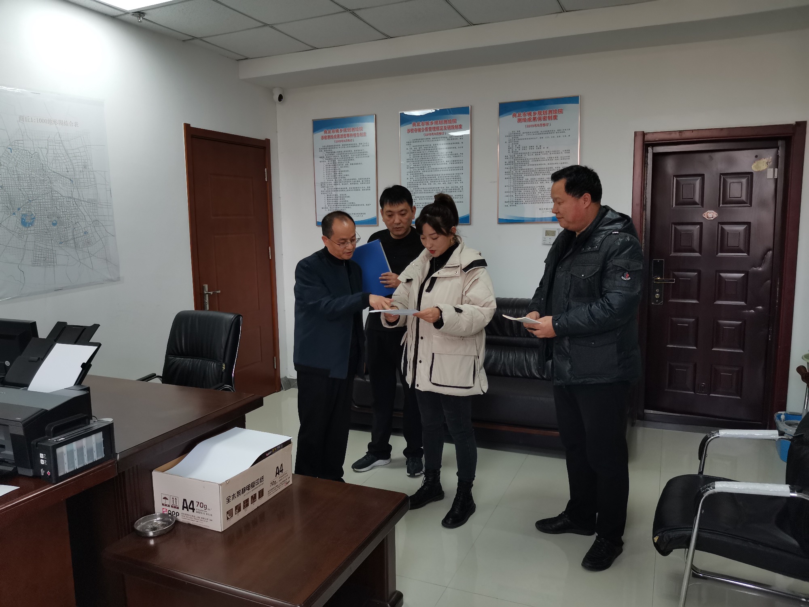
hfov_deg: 67.3
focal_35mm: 26
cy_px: 304
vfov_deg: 53.1
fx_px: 608
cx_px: 404
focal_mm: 4.66
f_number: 1.4
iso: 400
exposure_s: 1/100
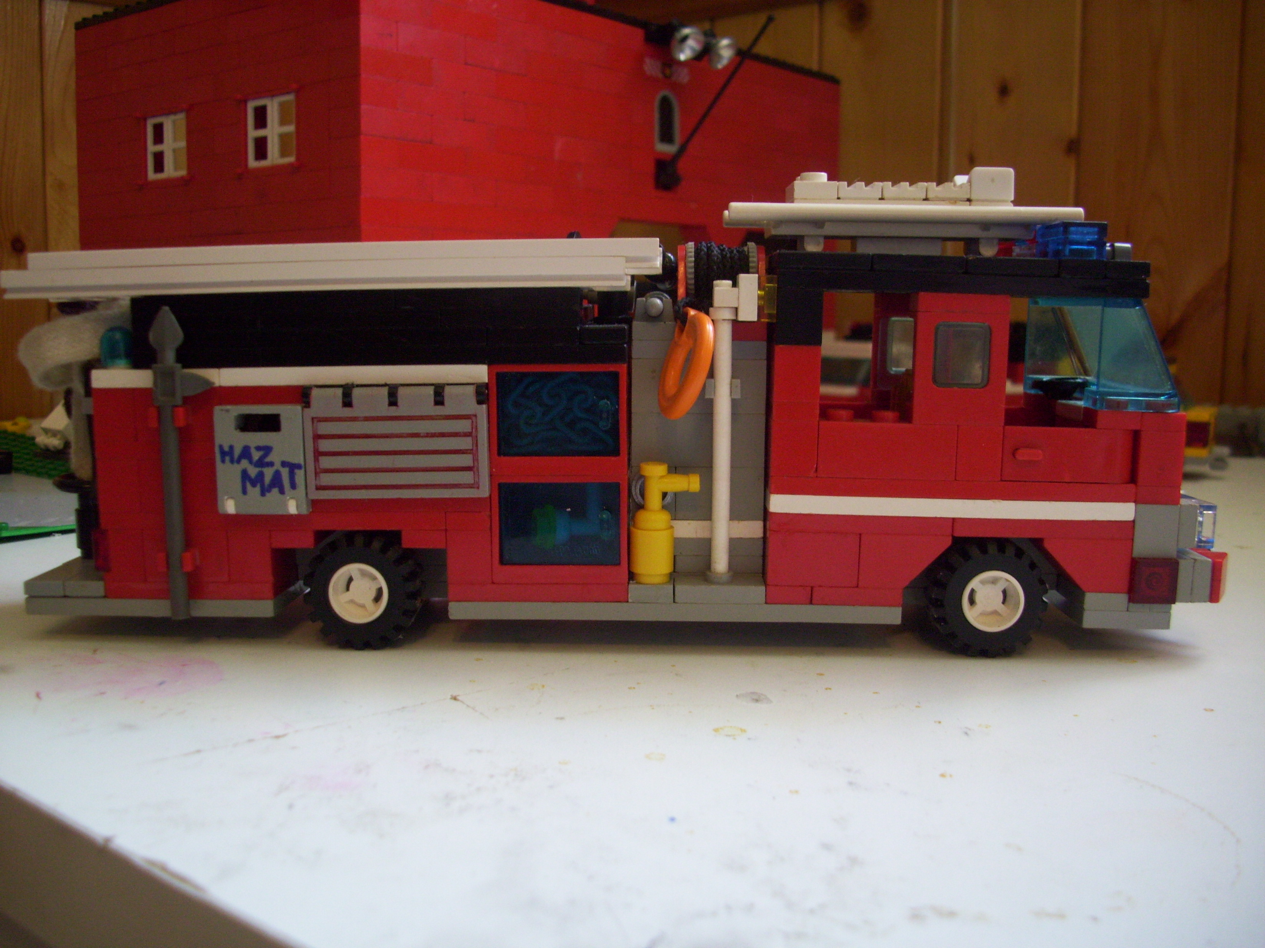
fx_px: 1242
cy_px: 474
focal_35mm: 34
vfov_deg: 41.8
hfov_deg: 54.0
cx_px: 632
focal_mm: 5.7
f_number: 2.9
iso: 160
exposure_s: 1/13
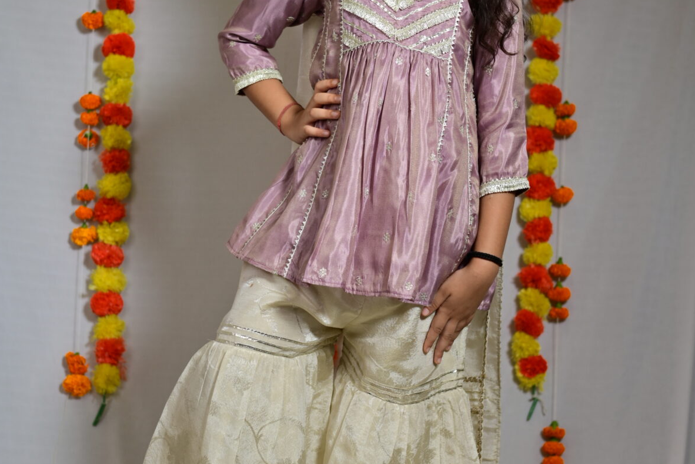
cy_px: 213
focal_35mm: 61
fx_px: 1178
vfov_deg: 22.3
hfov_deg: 32.9
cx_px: 345
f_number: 3.2
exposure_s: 1/160
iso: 125
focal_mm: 40
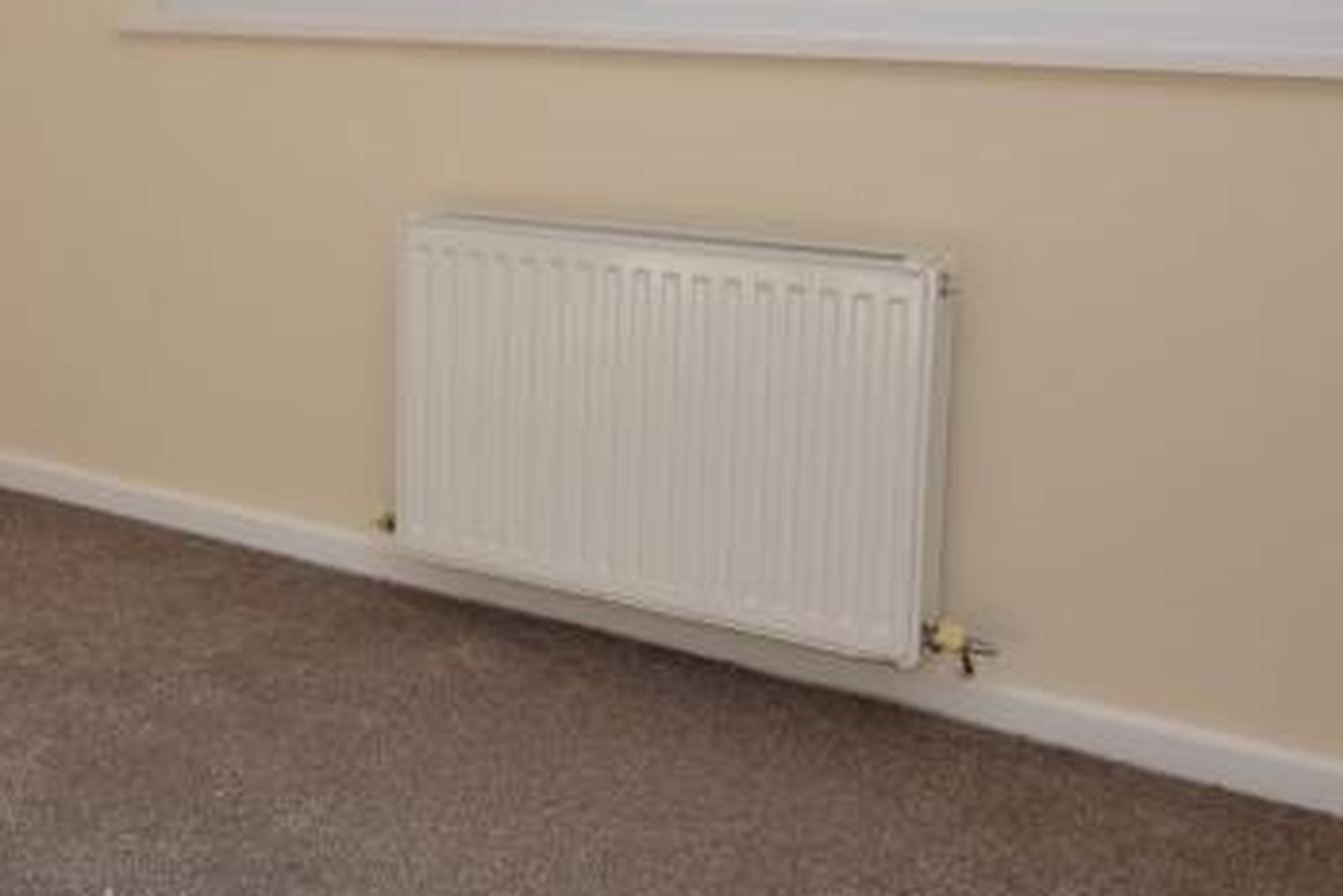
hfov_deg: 41.6
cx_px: 181
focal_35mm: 44
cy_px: 140
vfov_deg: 29.6
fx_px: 1642
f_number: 6.3
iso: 100
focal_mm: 10
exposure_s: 1/160
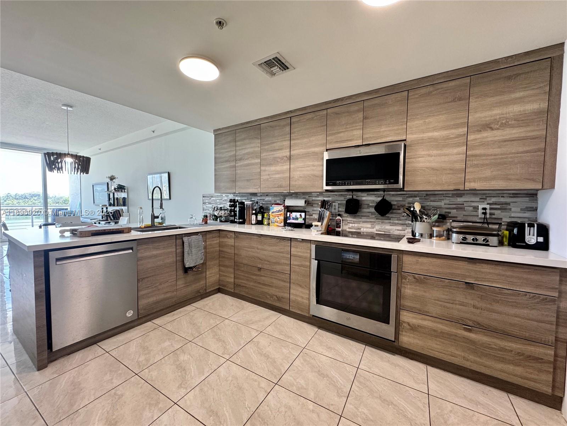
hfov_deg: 102.1
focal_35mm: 14
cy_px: 213
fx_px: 229
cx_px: 284
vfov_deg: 85.7
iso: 160
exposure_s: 1/120
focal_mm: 2.22
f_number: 2.2
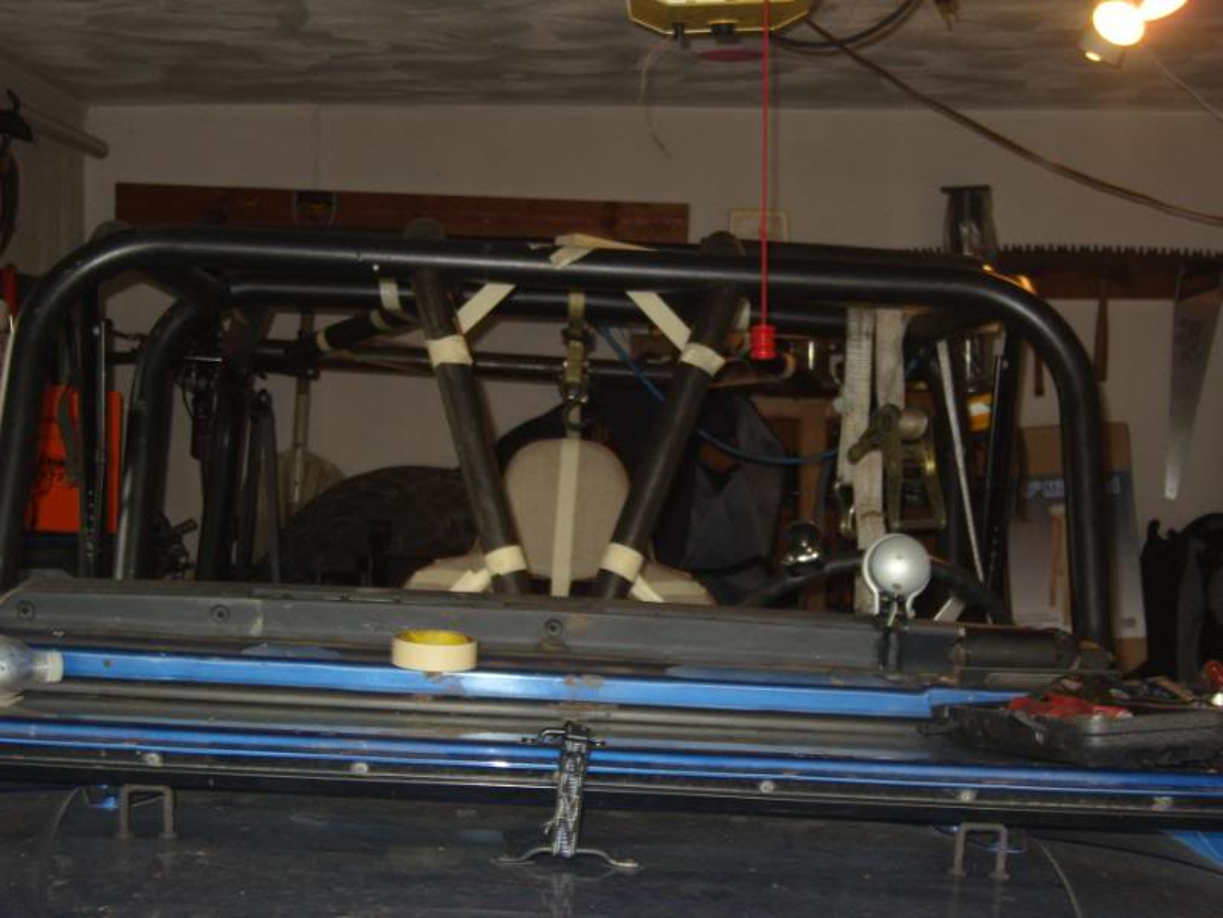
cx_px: 612
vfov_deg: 23.7
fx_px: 2190
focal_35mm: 62
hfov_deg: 31.2
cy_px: 459
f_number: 3.8
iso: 116
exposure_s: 1/45
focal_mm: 13
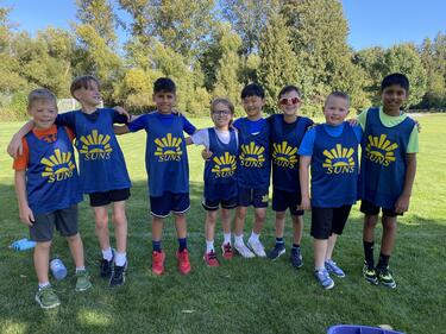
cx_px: 223
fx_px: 335
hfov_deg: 67.3
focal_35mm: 26
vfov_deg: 53.0
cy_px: 167
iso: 32
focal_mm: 4.25
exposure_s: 1/384
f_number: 1.8
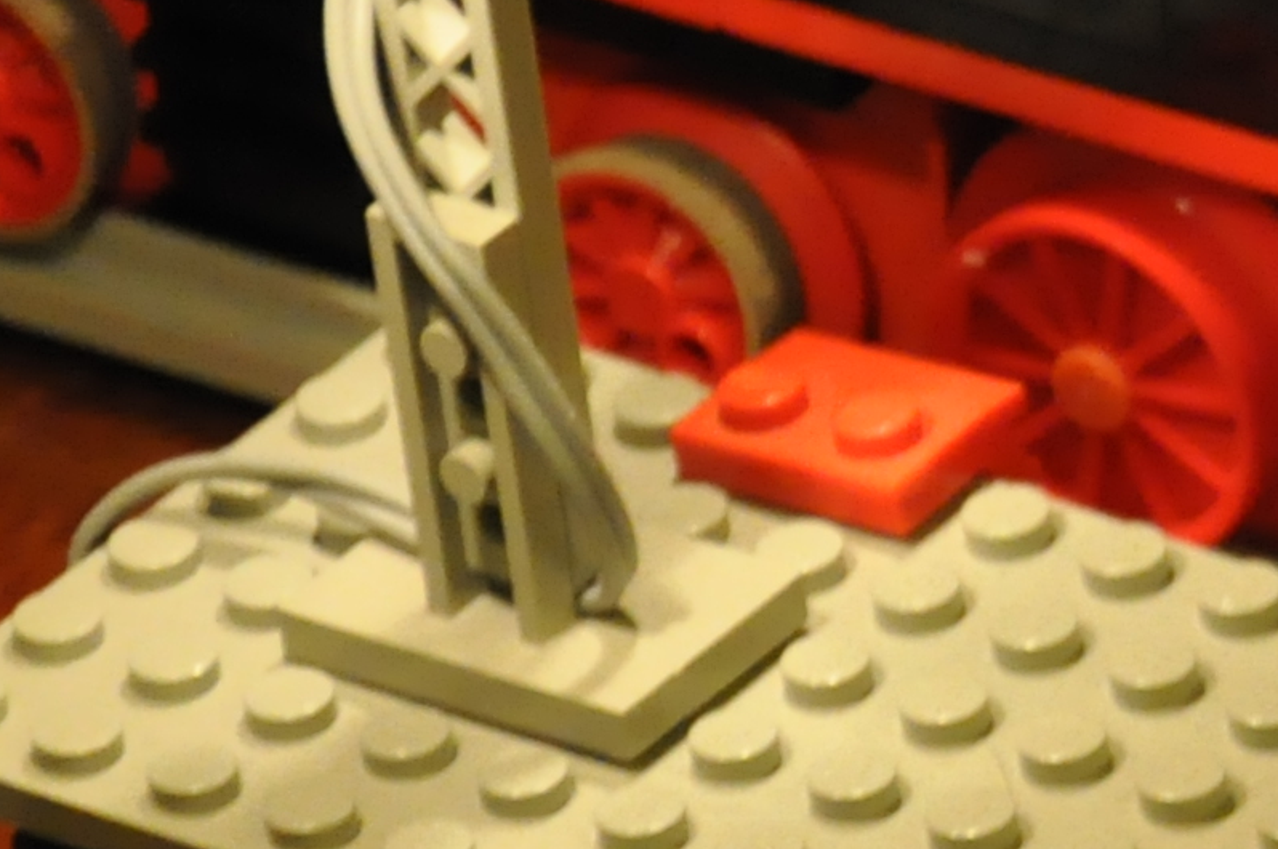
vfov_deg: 2.4
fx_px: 19997
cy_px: 120
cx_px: 2463
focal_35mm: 564
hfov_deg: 3.6
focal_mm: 70
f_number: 5.3
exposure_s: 1/8
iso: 1600
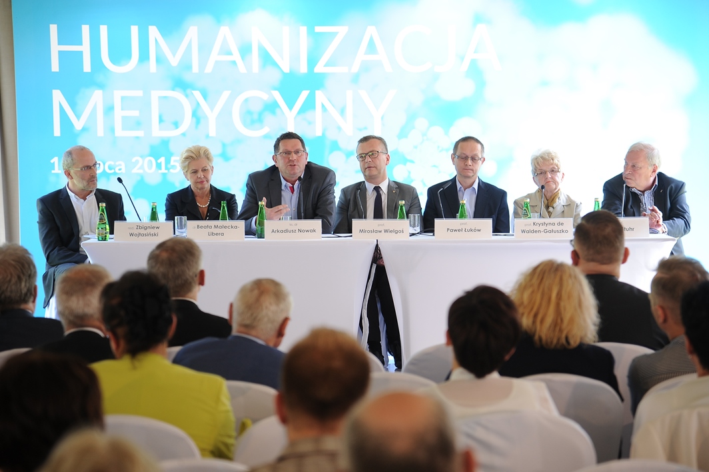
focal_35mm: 120
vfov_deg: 11.4
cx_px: 354
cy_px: 236
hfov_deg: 17.1
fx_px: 2362
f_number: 5
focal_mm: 120
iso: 500
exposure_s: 1/100
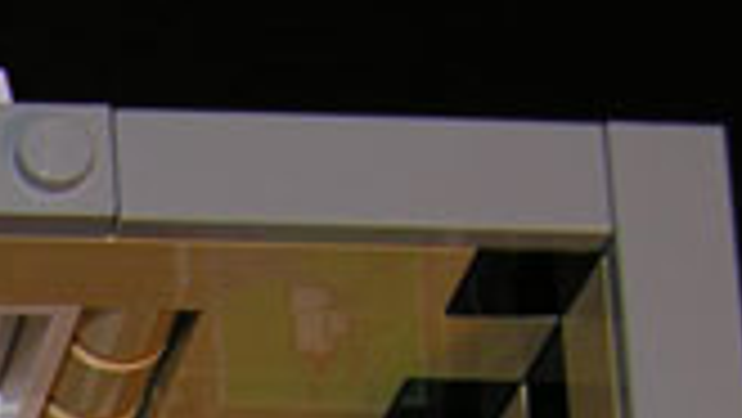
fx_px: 4468
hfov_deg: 9.0
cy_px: 1267
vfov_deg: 5.1
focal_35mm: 227
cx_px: -706
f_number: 2.9
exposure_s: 1/60.1
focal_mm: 11
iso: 50
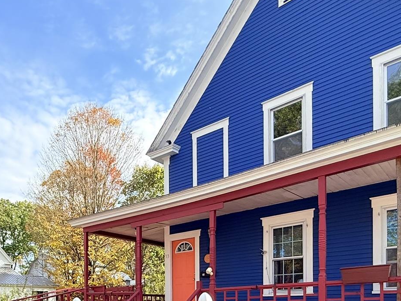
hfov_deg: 56.3
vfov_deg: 39.5
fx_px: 359
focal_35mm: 31
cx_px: 116
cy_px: 308
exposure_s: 1/864
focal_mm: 2.22
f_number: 2.2
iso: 64
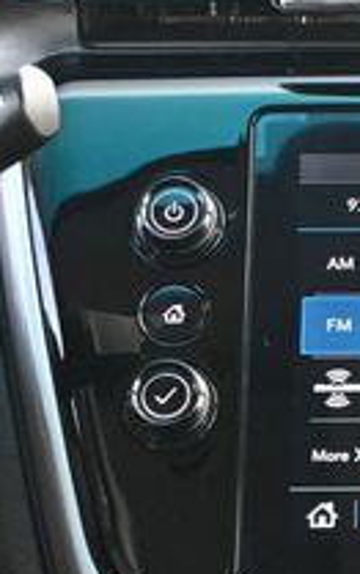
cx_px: 613
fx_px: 2562
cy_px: 426
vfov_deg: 12.8
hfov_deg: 7.8
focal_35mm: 164
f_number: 5.3
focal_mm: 35
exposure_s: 1/125
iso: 1600
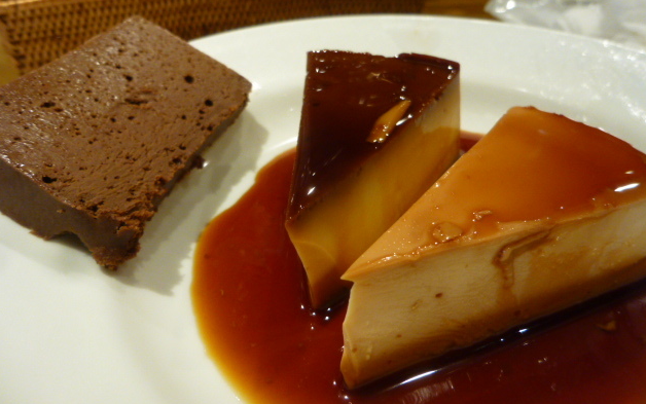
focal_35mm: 27
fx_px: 476
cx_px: 326
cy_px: 184
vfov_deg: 46.0
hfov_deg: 68.4
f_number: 3.1
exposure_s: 1/40
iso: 400
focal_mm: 4.5
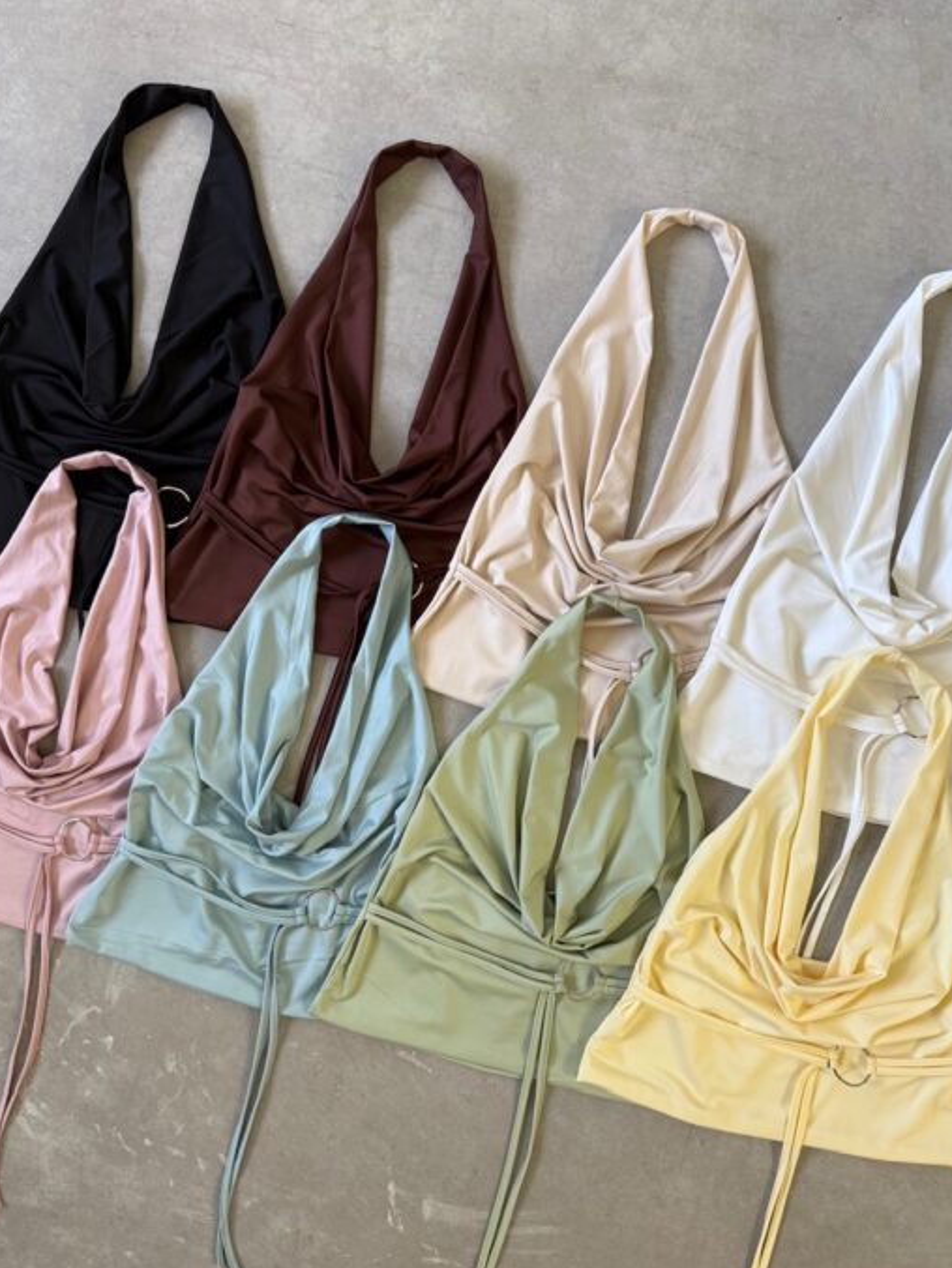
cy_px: 612
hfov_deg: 53.1
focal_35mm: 26
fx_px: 953
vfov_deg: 67.3
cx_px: 493
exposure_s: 1/88
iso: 200
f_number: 1.78
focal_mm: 6.76
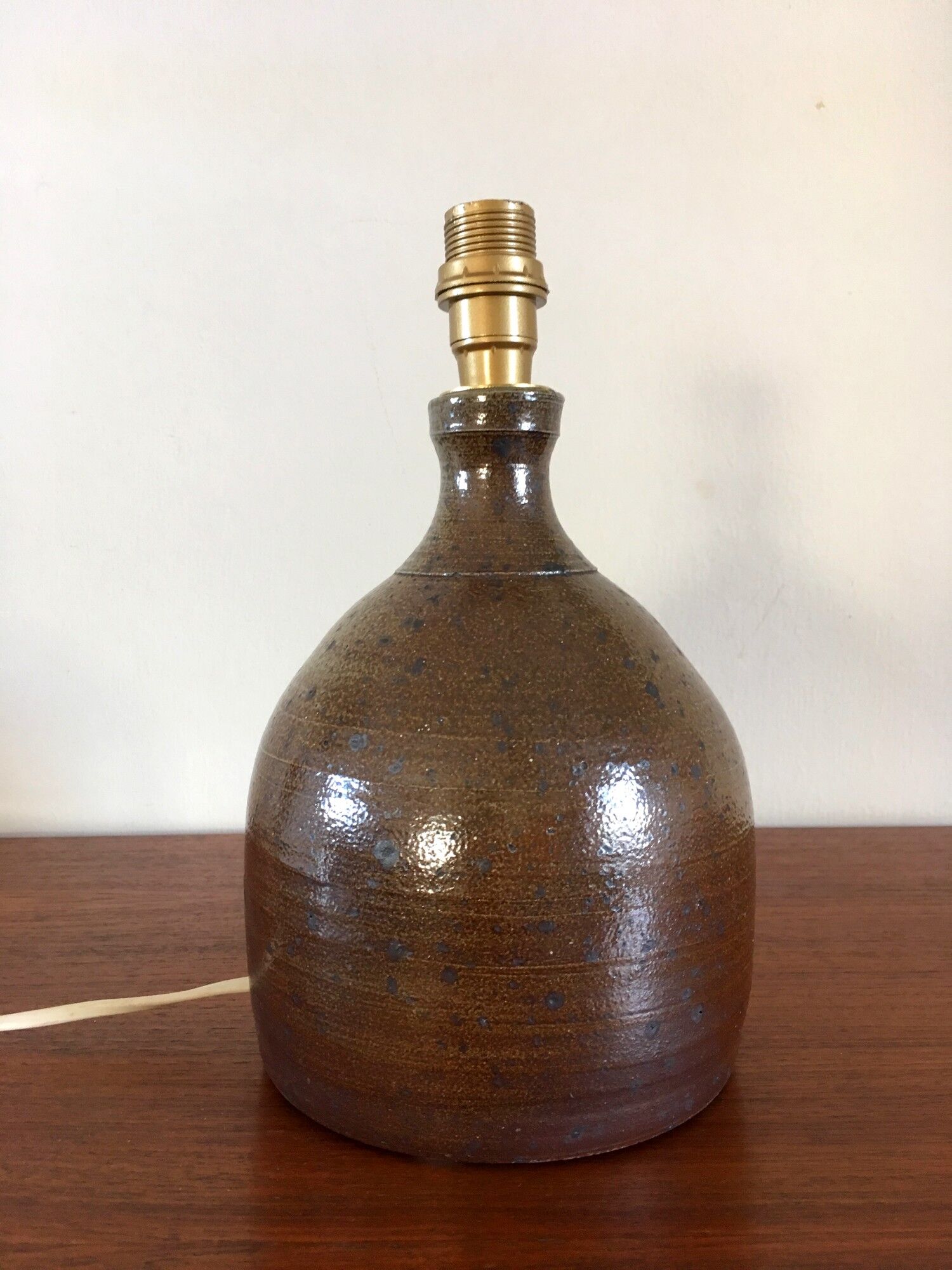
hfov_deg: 48.2
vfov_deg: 61.7
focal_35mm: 29
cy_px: 635
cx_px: 476
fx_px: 1063
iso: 125
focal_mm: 4.15
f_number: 2.2
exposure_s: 1/33
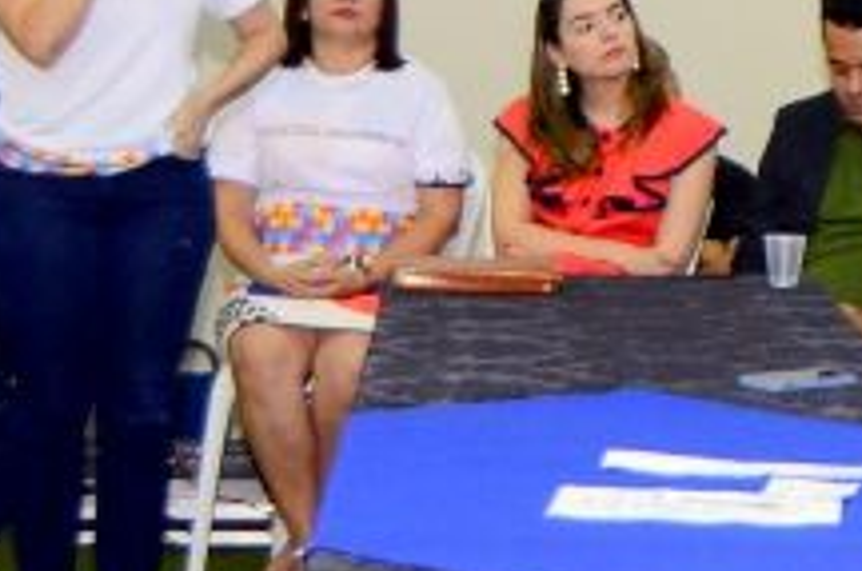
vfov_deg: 8.5
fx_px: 3843
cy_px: 88
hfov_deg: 12.1
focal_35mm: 161
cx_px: 1373
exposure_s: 1/200
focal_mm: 29
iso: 1600
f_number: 4
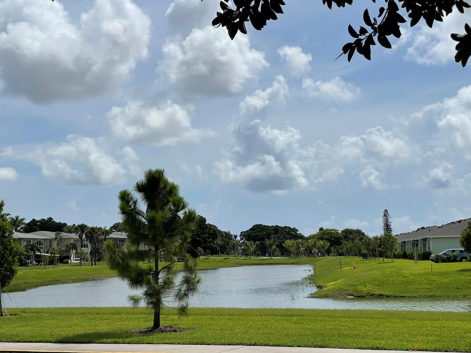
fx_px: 871
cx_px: 236
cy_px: 176
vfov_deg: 22.9
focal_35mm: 64
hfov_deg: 30.3
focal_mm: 7.5
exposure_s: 1/3534
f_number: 2.2
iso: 20
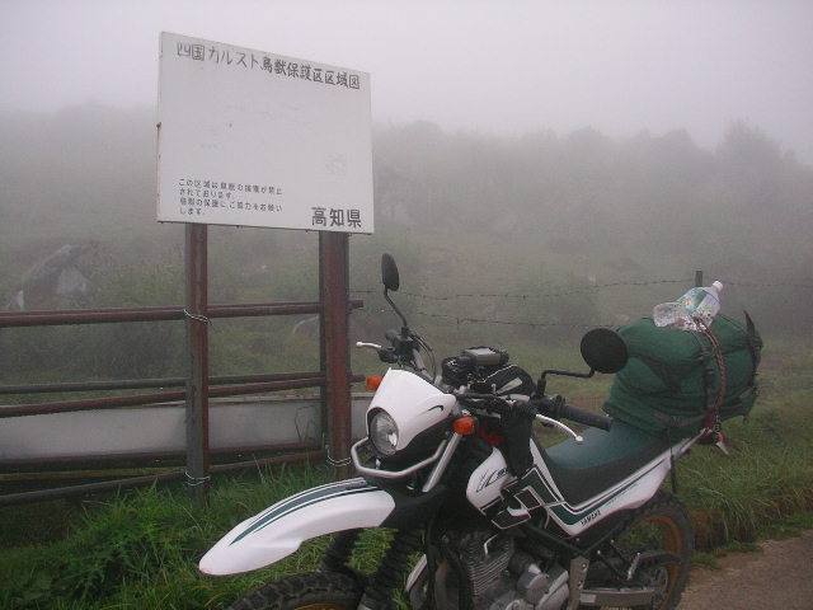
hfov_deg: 50.1
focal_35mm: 37
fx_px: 869
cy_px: 305
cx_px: 406
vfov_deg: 38.7
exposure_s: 1/40
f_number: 2.8
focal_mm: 5.7
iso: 100
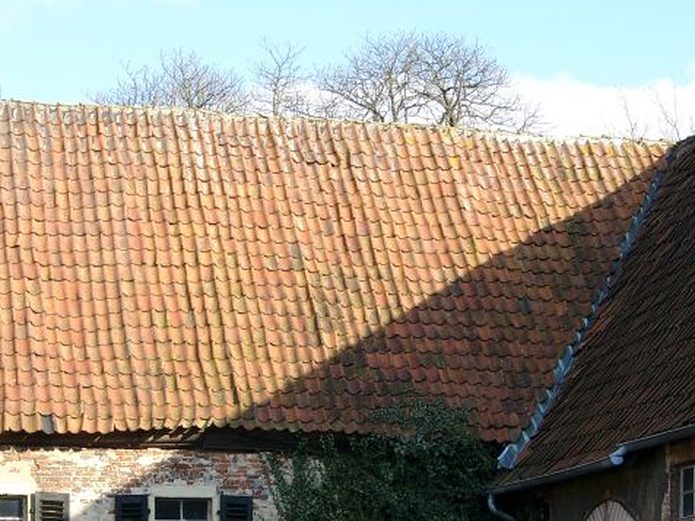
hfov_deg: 17.0
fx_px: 2329
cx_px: 276
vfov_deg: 12.7
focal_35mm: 116
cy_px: 400
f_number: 4
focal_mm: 14.22
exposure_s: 1/211
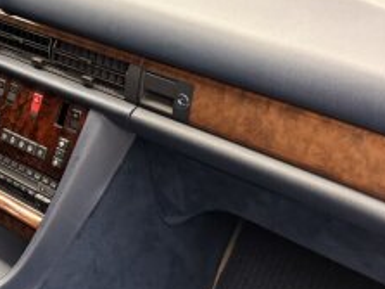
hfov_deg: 27.1
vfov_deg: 21.3
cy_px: 147
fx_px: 767
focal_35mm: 69
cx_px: 35
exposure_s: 1/49
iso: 800
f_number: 1.78
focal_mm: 6.76
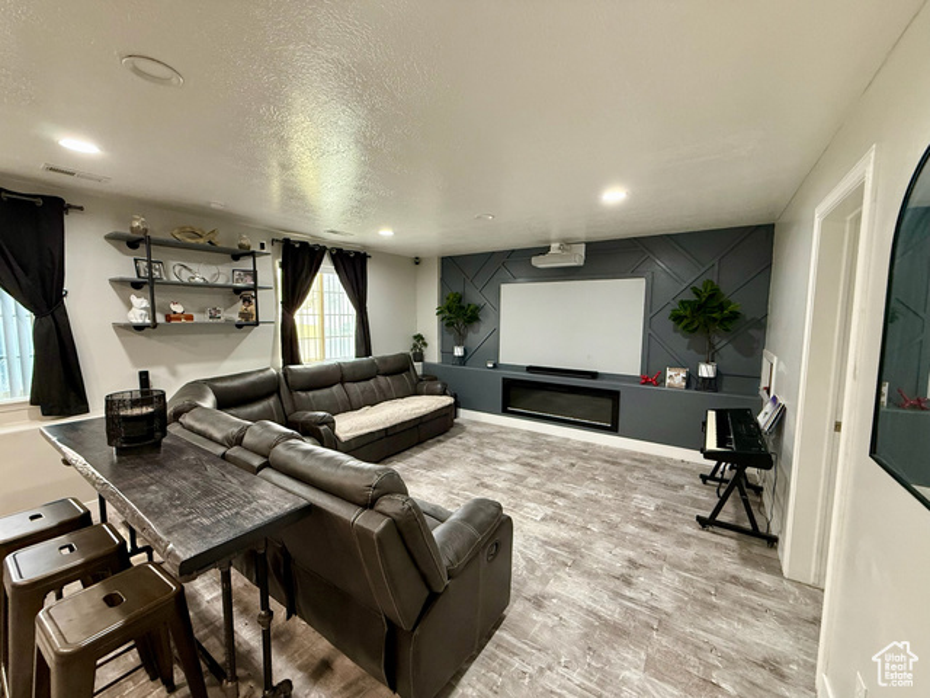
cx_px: 465
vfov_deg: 85.7
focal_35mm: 14
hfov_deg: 102.1
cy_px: 349
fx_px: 376
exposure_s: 1/60
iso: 320
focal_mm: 2.22
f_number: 2.2
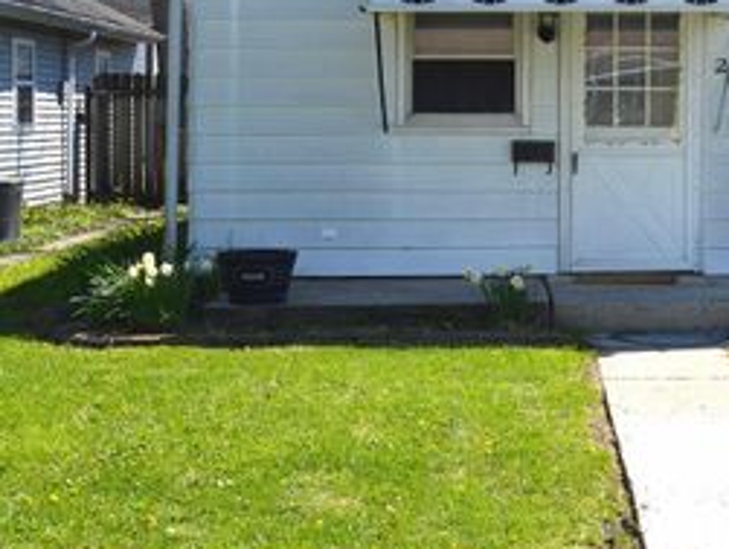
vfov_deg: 21.1
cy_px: 102
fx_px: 1455
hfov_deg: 26.7
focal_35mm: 69
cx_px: 723
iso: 100
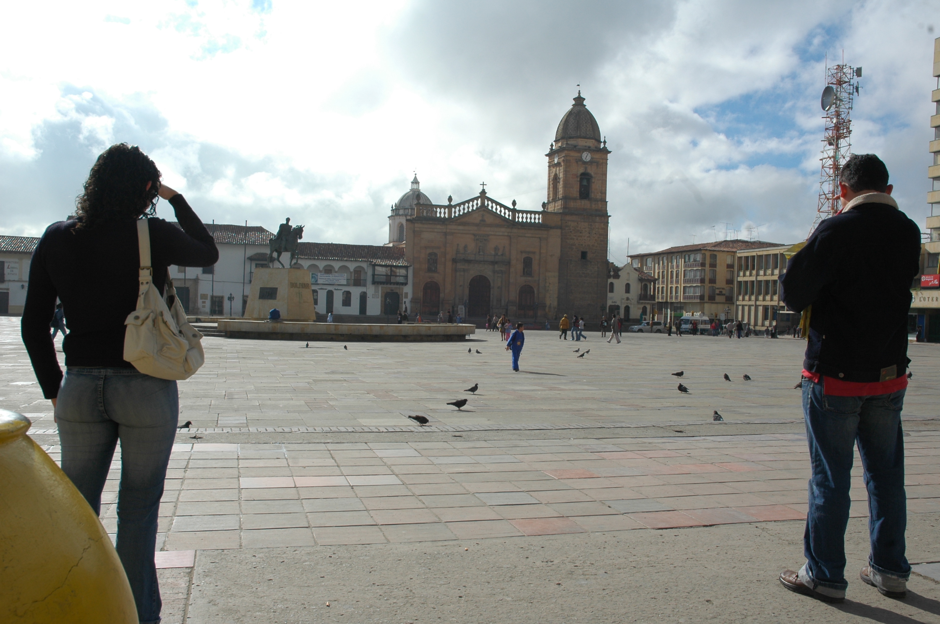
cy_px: 312
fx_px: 861
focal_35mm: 33
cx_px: 470
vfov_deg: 39.9
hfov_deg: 57.3
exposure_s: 1/320
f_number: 11
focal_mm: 22
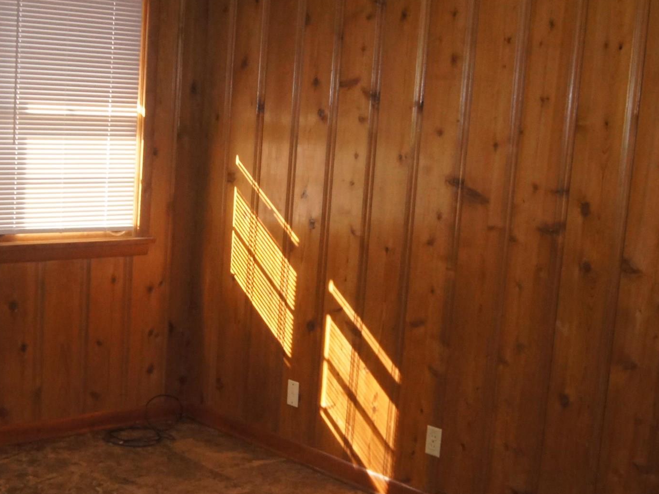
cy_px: 276
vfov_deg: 25.2
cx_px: 233
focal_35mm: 58
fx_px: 1104
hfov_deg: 33.0
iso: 1600
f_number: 9
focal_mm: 18
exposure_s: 1/80
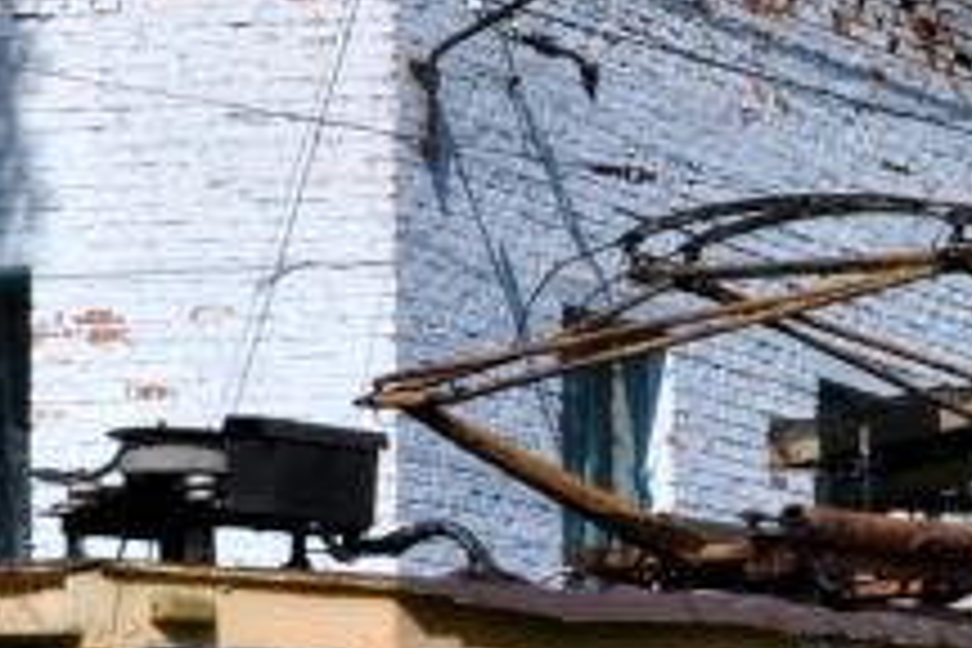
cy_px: 1051
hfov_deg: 8.2
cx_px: 1102
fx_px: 6705
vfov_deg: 5.5
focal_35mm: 248
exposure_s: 1/400
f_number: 10
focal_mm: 35
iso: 200
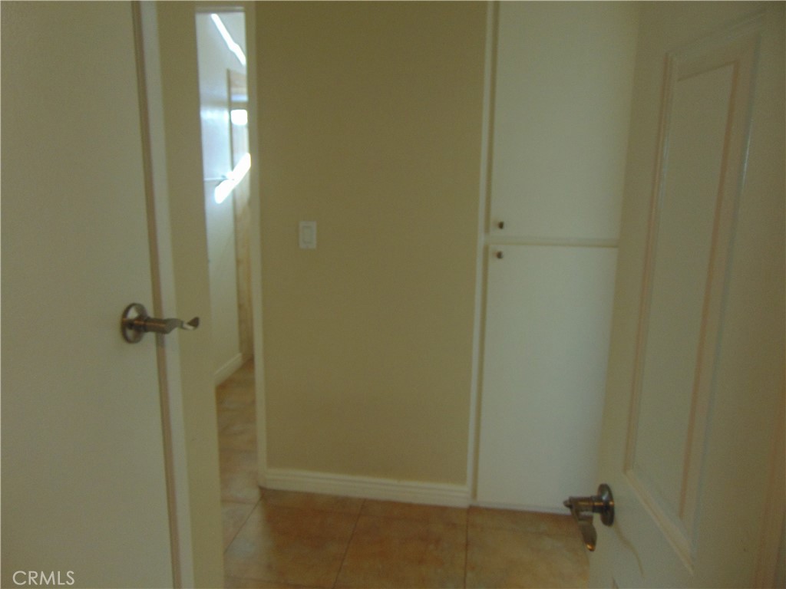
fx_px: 568
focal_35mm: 25
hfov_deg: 69.4
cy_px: 294
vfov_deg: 54.9
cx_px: 393
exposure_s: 1/30
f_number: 3
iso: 100
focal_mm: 4.5
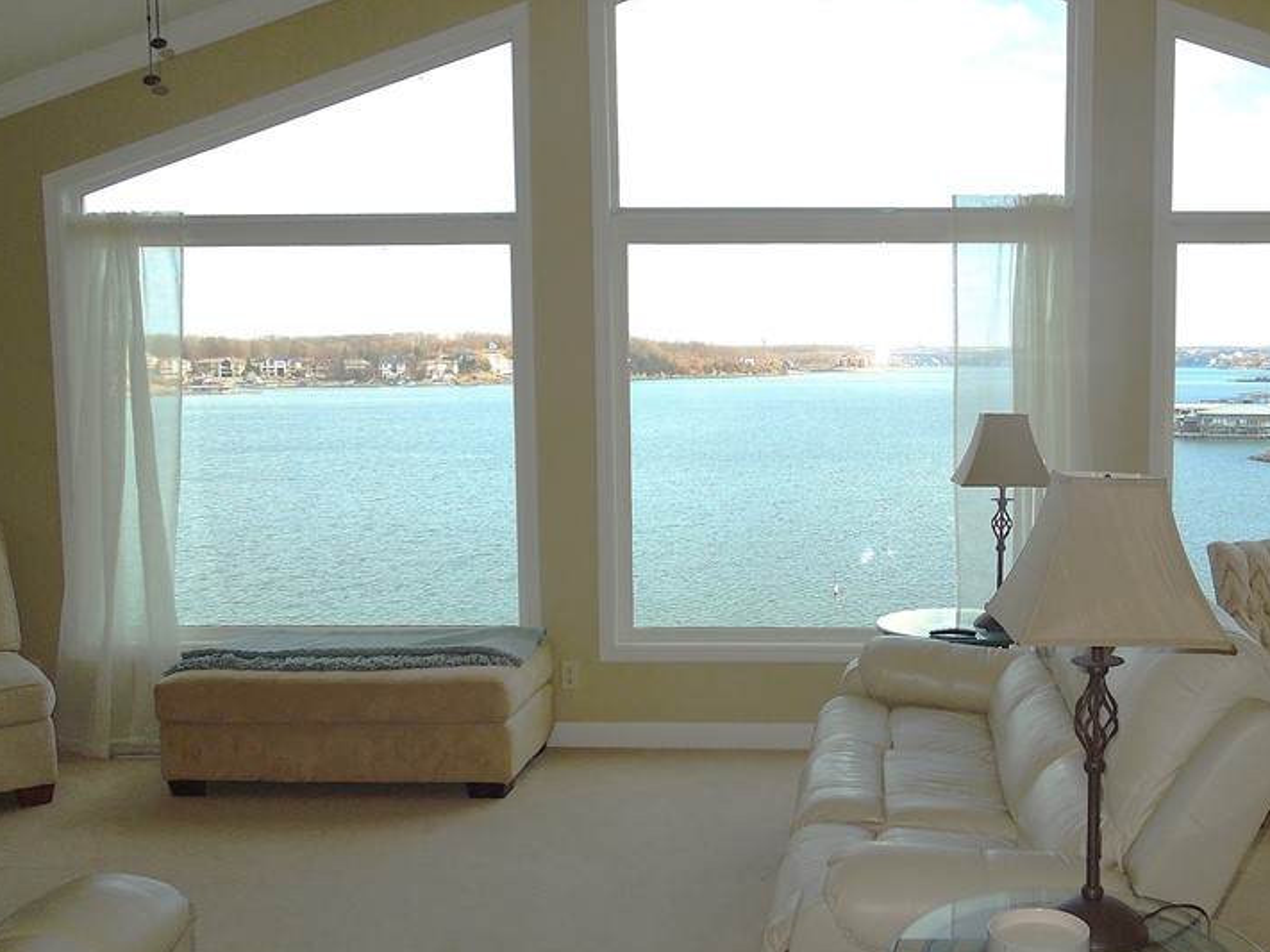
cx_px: 847
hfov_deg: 50.4
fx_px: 1321
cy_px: 484
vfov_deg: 39.6
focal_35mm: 36
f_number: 3.3
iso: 100
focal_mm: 4.5
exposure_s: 1/400
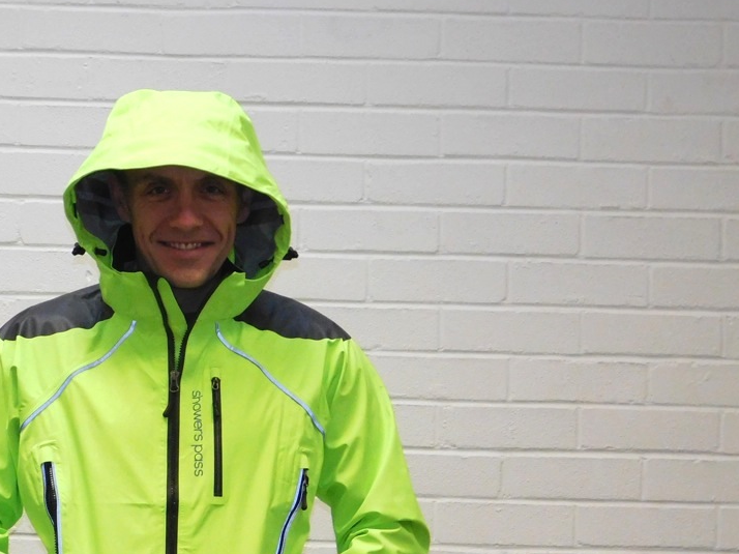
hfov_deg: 17.6
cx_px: 170
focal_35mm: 111
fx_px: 2369
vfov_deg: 13.3
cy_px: 421
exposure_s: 1/30
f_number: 4.2
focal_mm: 11.7
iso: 400
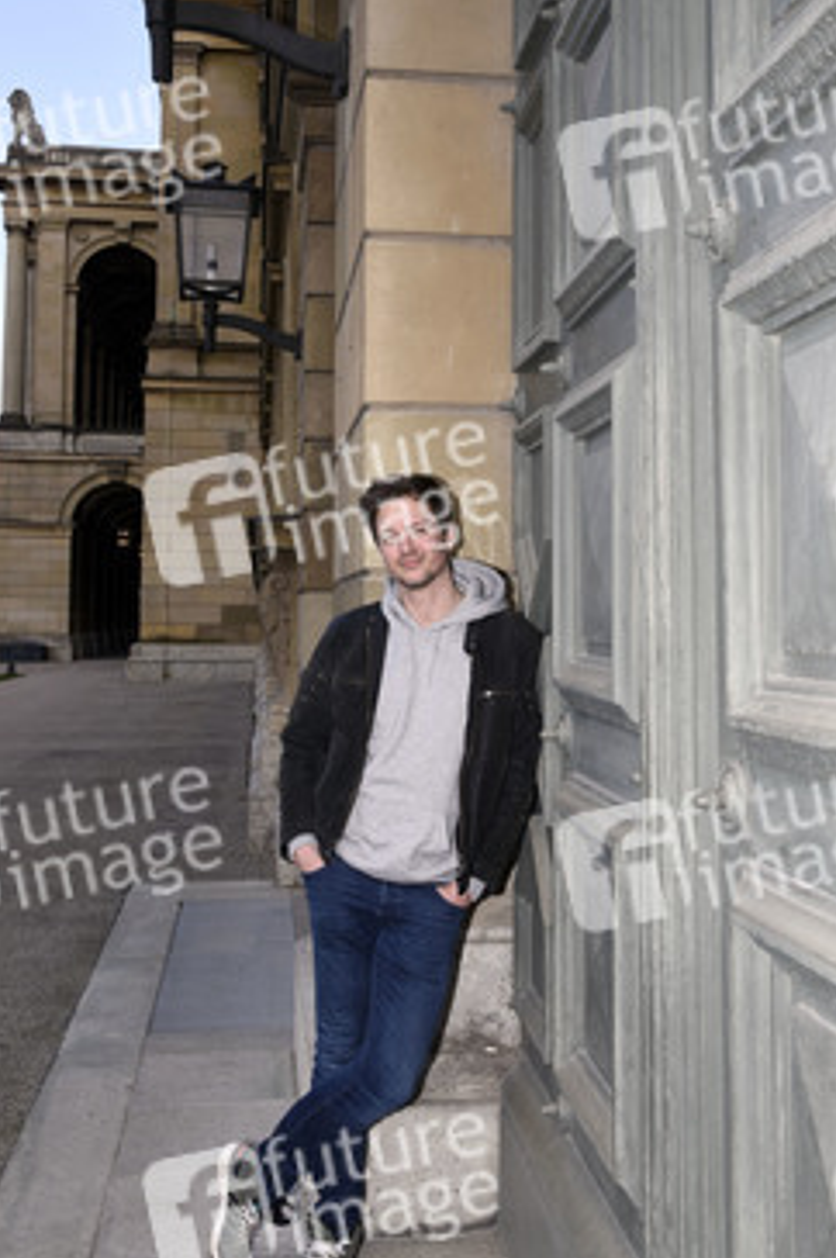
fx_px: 1152
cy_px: 677
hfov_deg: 39.9
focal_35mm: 33
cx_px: 421
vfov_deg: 57.2
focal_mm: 30
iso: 400
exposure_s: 1/160
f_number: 11
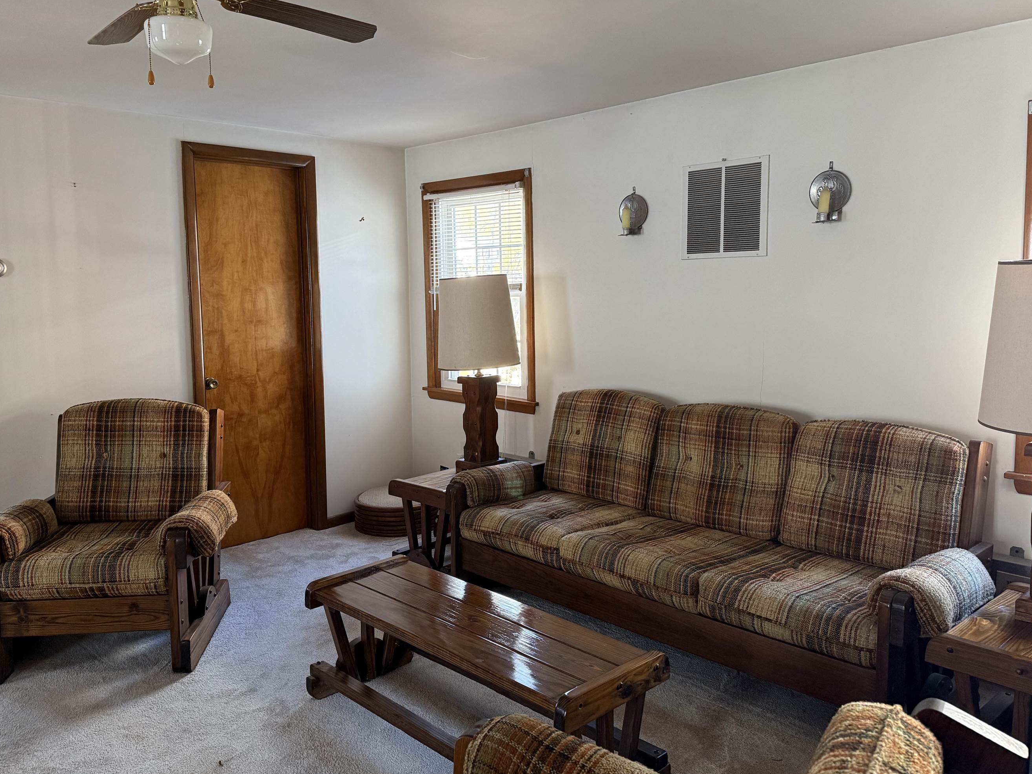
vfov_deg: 49.7
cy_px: 359
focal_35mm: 28
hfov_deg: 63.4
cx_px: 490
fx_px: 835
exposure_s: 1/60
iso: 320
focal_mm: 6.76
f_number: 1.78
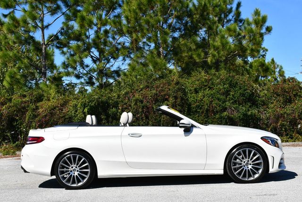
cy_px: 101
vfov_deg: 24.2
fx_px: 470
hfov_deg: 35.6
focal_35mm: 56
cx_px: 151
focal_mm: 28
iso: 100
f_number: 9
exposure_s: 1/320
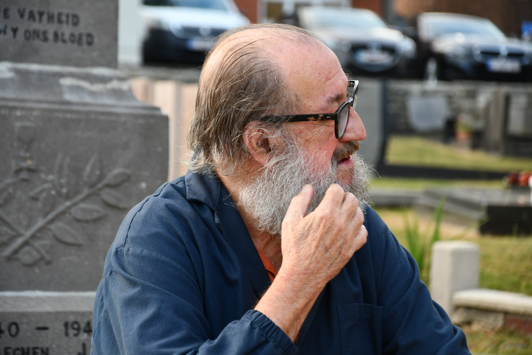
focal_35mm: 157
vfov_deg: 8.7
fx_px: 2320
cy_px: 178
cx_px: 266
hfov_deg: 13.1
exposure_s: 1/125
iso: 900
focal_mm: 105
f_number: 5.6
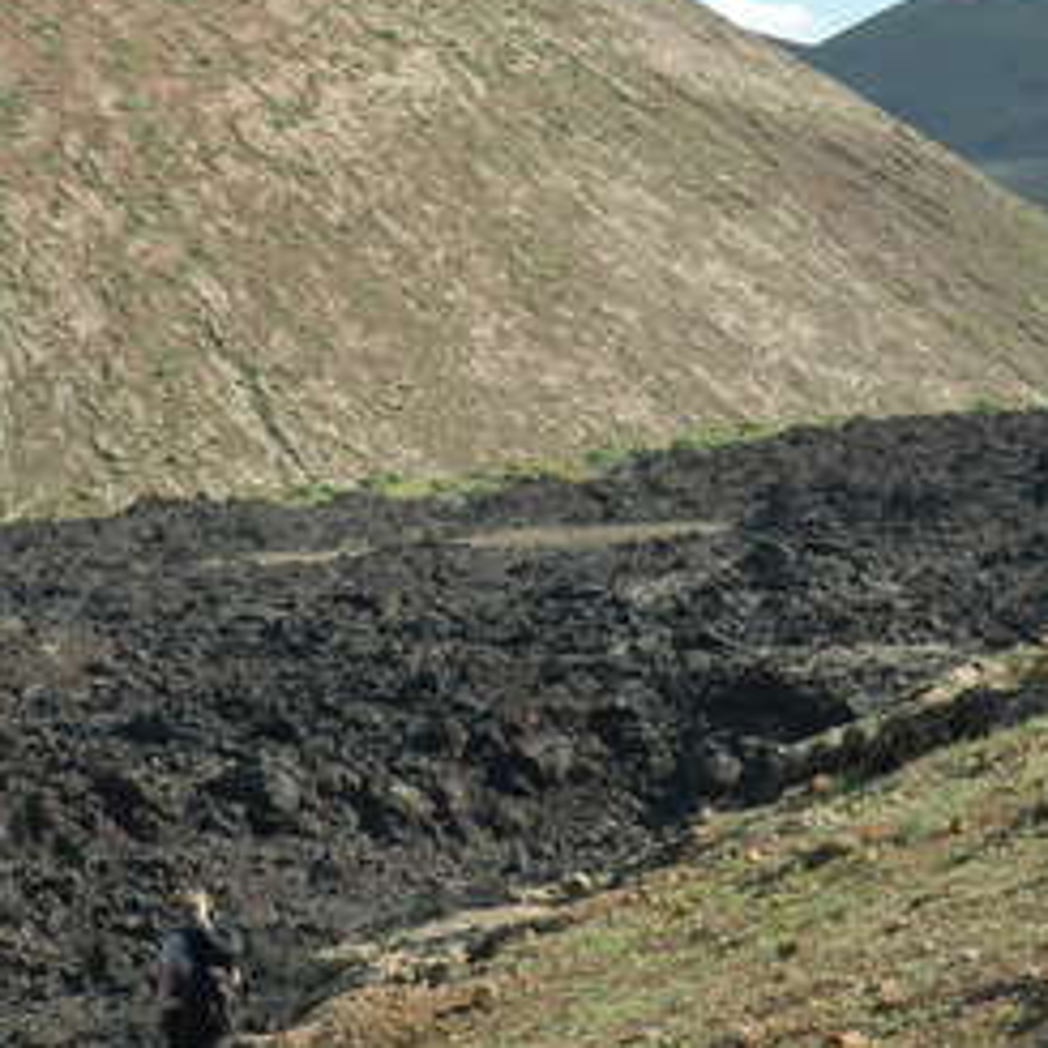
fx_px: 7065
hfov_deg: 8.4
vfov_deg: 8.5
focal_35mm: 206
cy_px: 379
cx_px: 26
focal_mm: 55
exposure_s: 1/400
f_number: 10
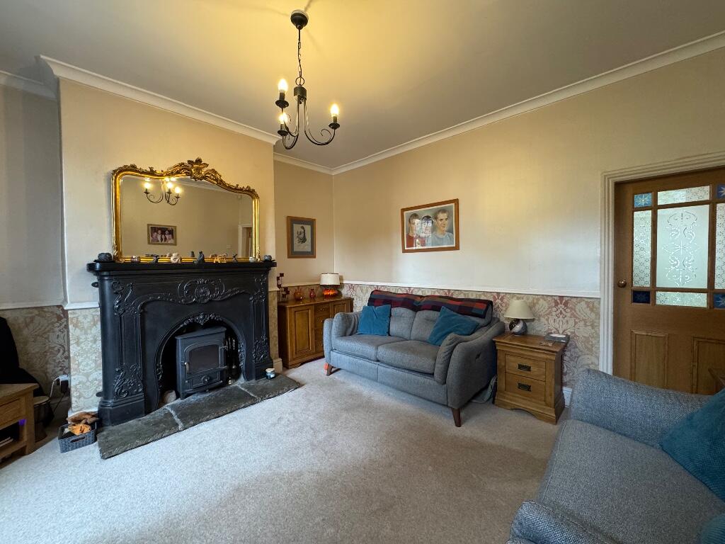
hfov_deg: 102.1
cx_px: 362
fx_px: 293
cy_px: 272
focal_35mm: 14
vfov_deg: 85.7
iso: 500
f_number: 2.2
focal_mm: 2.22
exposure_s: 1/50
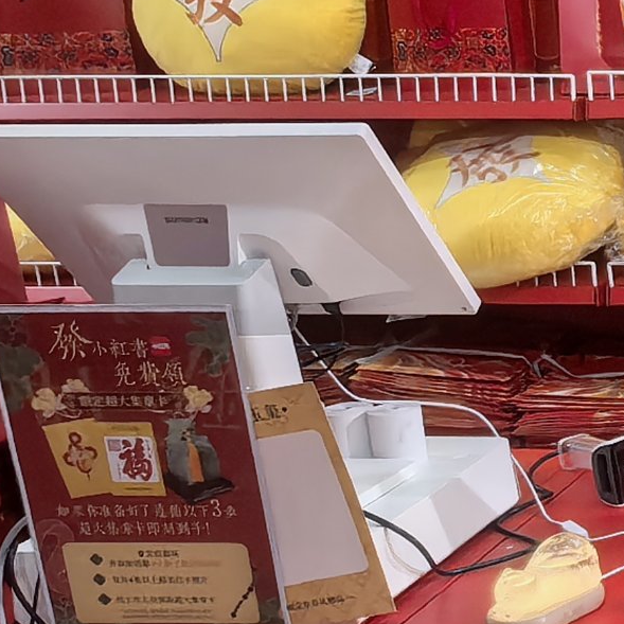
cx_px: 1180
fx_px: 1754
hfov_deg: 16.3
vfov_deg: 20.2
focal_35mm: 86
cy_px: 322
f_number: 2.2
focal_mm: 1.95
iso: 160
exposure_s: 1/100
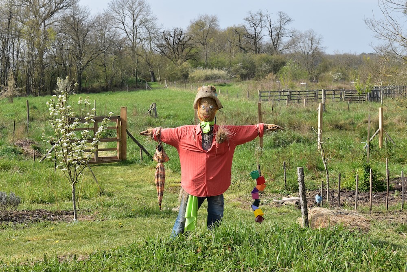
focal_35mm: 72
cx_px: 204
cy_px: 136
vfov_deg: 18.9
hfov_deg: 28.1
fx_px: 814
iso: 400
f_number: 11
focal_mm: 48
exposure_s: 1/400
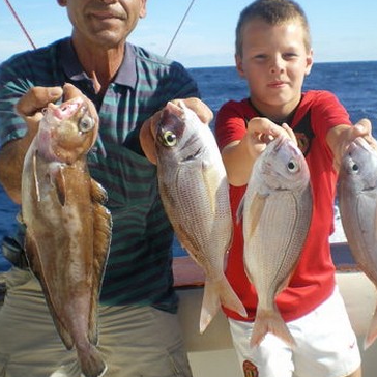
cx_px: 222
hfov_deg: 31.0
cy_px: 150
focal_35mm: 55
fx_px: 678
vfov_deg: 31.0
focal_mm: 6.3
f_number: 4.6
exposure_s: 1/320
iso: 50
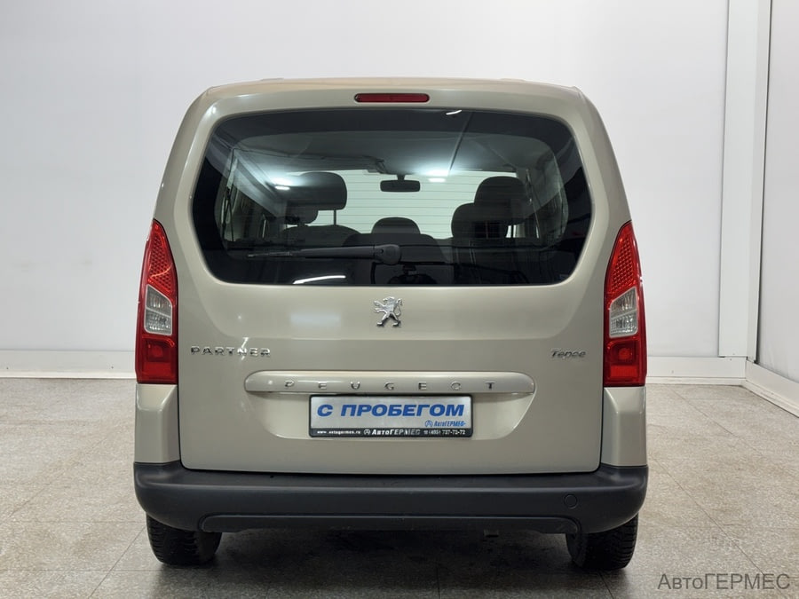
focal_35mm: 48
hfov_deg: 39.7
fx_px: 1108
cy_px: 300
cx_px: 400
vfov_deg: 30.3
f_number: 1.78
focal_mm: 6.76
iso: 64
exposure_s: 1/50
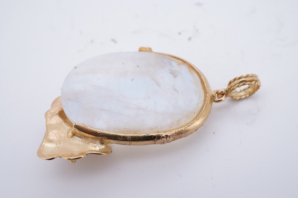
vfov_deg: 29.9
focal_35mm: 45
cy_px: 99
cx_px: 149
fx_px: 372
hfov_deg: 43.6
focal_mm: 30
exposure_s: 1/160
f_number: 22
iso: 250
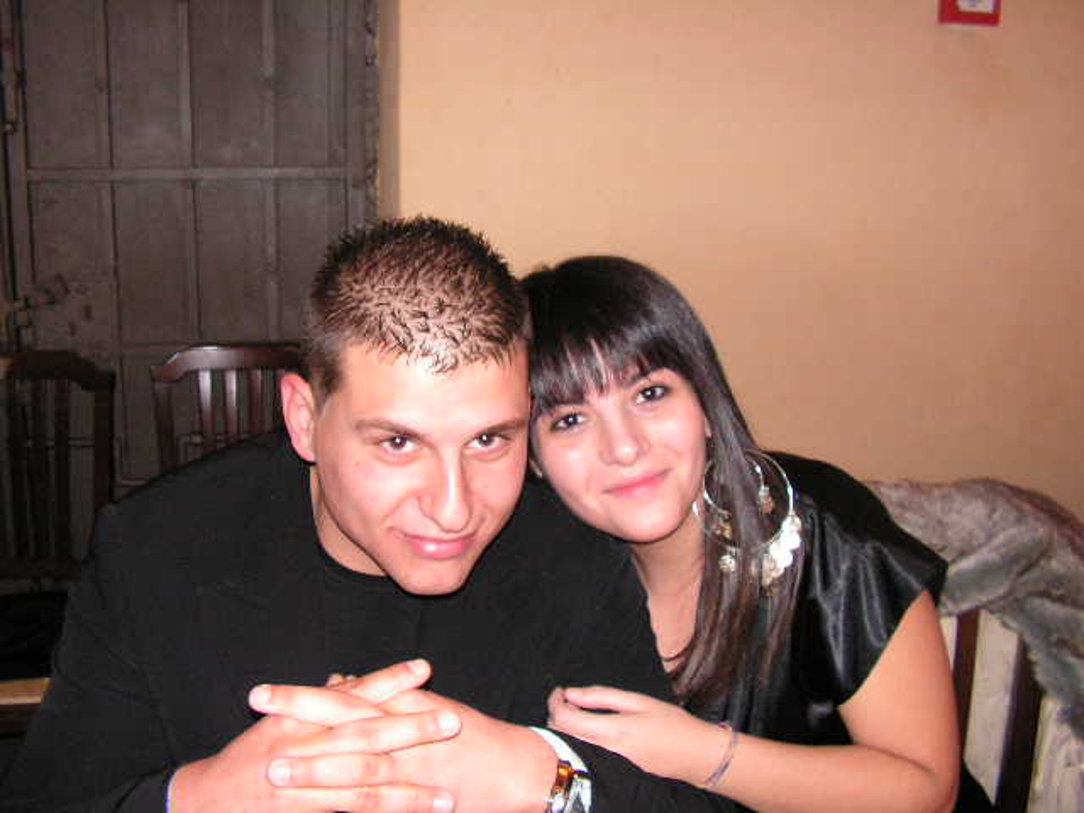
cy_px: 406
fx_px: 1127
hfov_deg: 51.4
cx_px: 542
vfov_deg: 39.7
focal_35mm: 36
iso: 200
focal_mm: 6
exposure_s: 1/40
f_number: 3.2
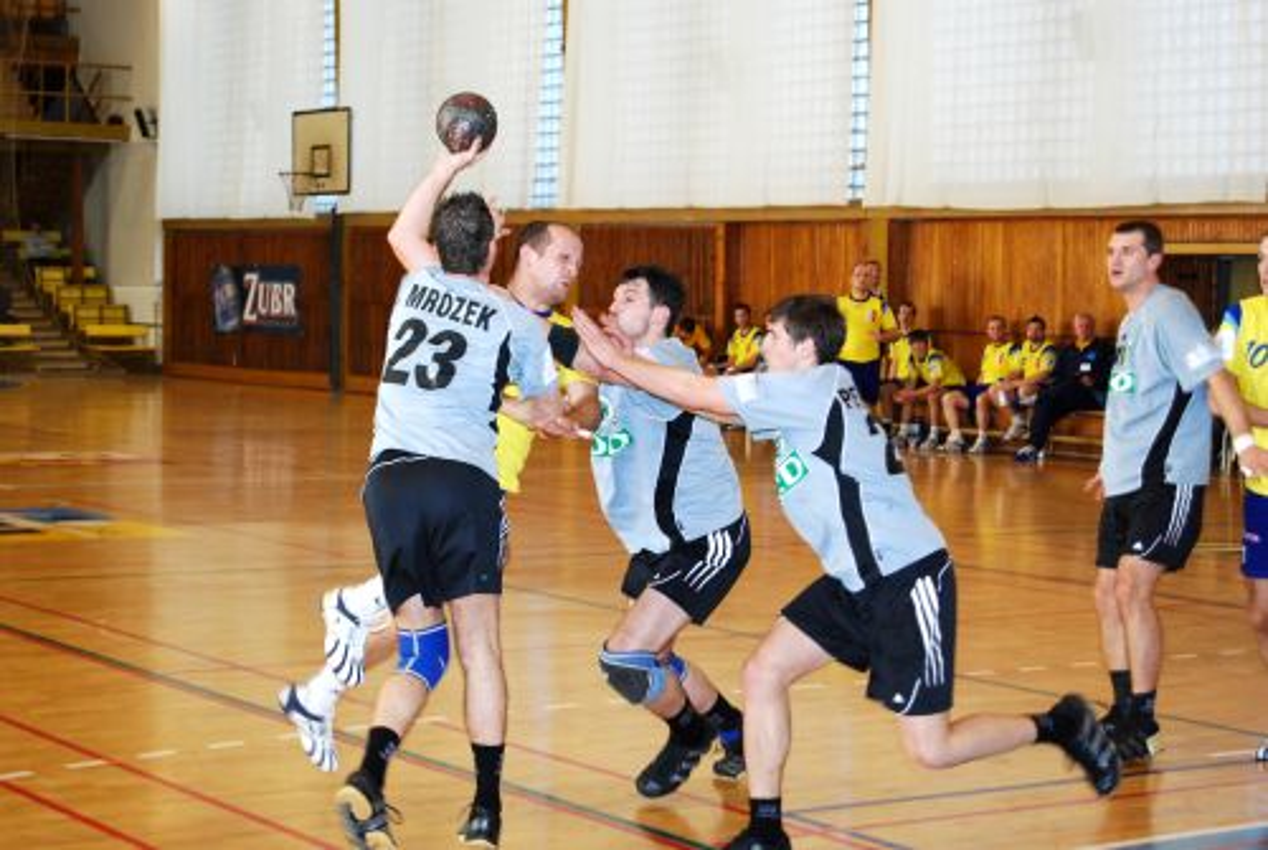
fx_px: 2751
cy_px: 425
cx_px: 634
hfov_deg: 26.0
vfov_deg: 17.6
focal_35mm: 78
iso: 800
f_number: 5.6
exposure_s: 1/160
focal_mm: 52
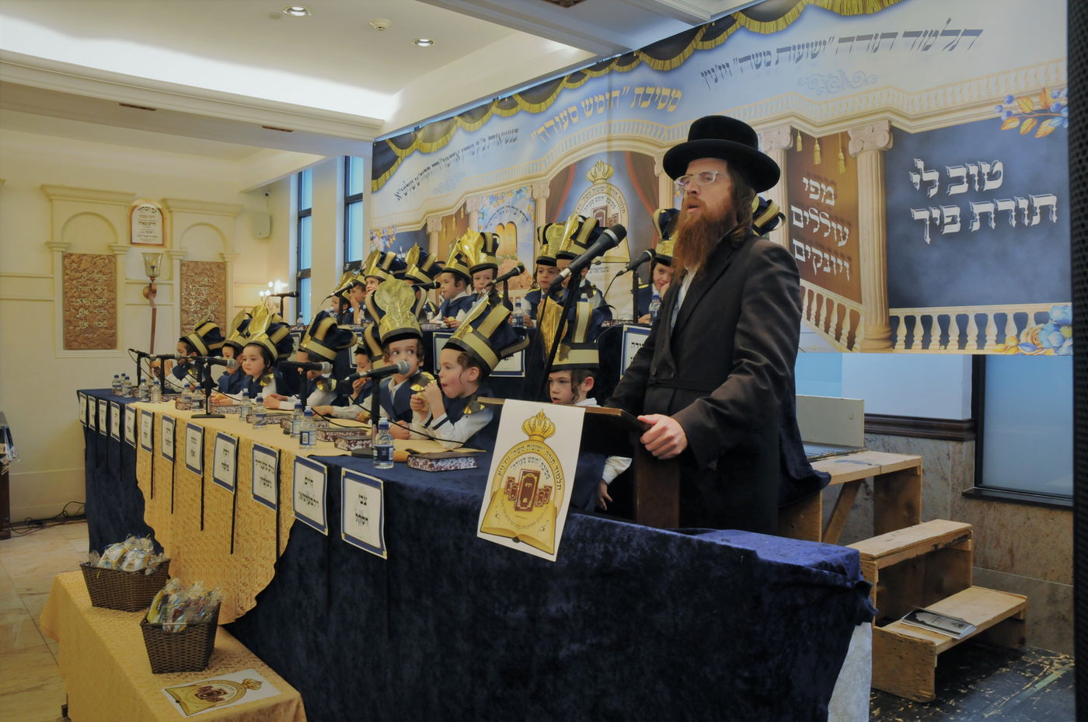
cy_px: 361
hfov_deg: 67.5
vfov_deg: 47.8
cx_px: 544
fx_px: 815
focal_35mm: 27
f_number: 8
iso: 1000
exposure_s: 1/60
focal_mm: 18
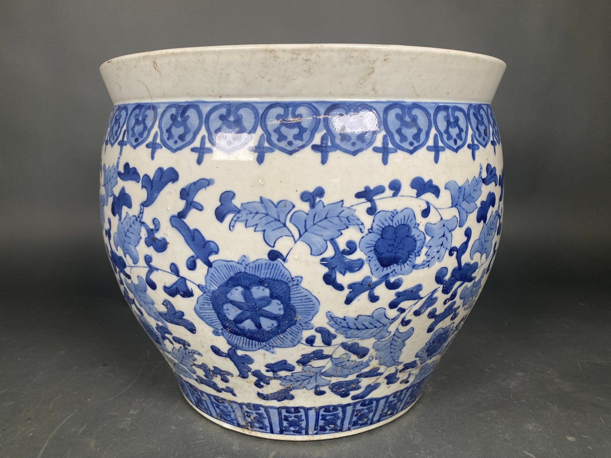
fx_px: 459
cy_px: 229
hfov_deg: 67.3
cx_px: 306
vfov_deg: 53.1
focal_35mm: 26
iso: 64
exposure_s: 1/120
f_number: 1.8
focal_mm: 4.25
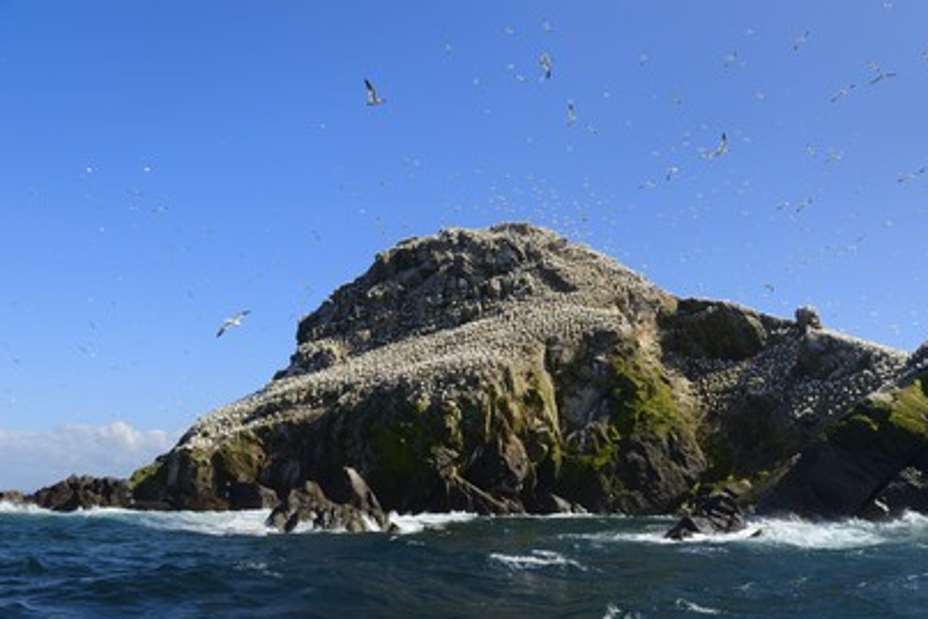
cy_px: 311
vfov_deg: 51.3
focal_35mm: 25
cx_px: 477
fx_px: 645
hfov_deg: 71.5
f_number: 7.1
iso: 400
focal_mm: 24
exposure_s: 1/1600
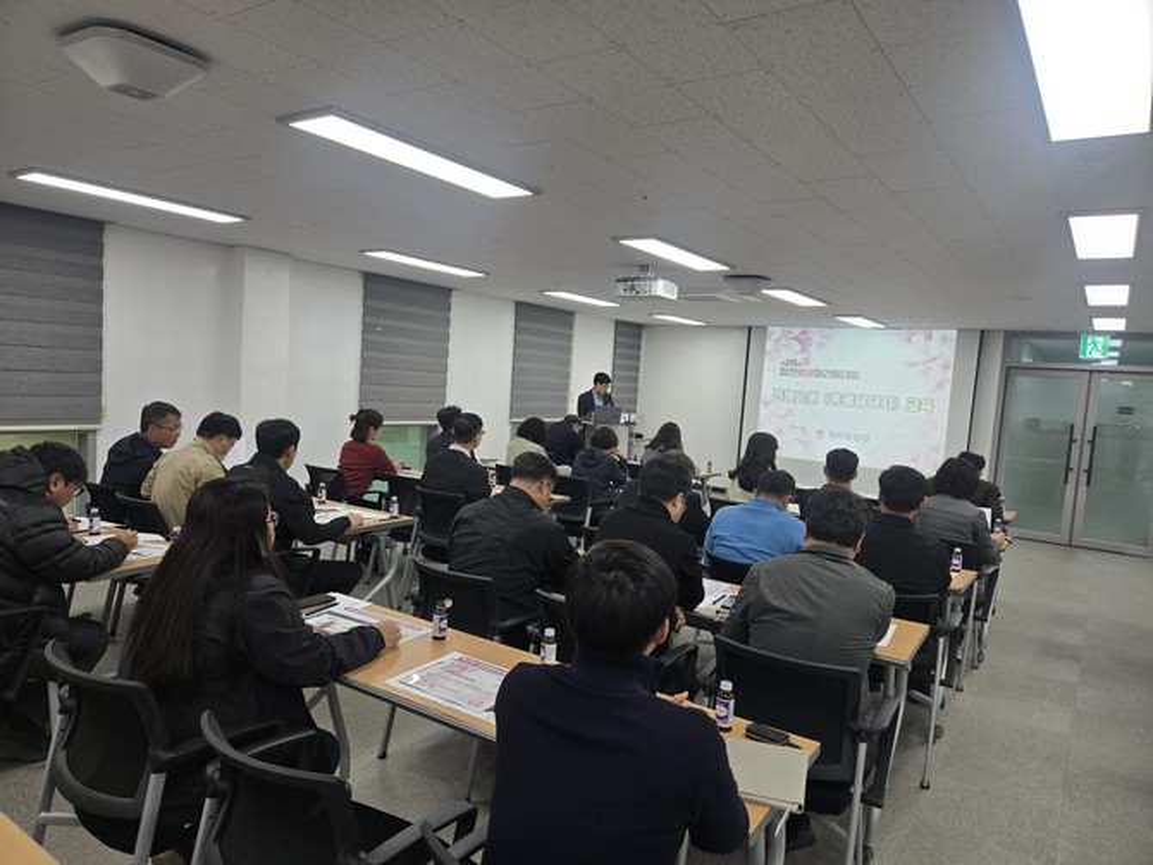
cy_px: 432
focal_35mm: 23
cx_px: 576
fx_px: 766
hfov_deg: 73.9
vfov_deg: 58.9
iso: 50
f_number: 1.8
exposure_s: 1/120
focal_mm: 5.4
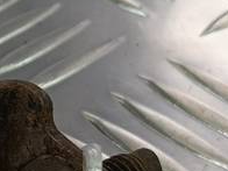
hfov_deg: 13.4
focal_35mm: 141
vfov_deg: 10.5
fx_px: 929
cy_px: 158
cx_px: -76
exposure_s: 1/100
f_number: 1.6
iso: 119
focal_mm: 4.11
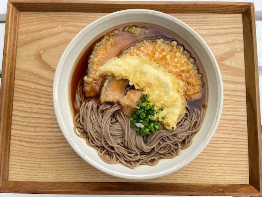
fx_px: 197
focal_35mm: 26
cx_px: 131
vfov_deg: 53.1
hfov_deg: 67.3
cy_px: 98
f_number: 1.8
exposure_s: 1/934
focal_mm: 4.25
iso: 32
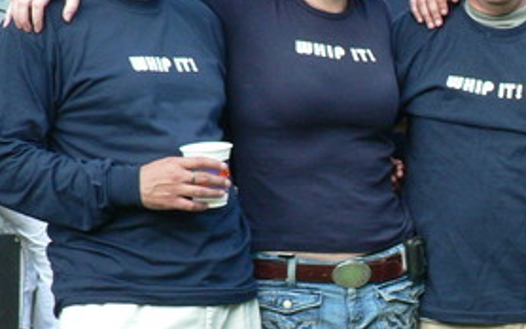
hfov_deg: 12.0
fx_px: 2438
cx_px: 643
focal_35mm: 170
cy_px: 212
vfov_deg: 7.7
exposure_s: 1/30
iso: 150
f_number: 3.2
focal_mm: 10.4
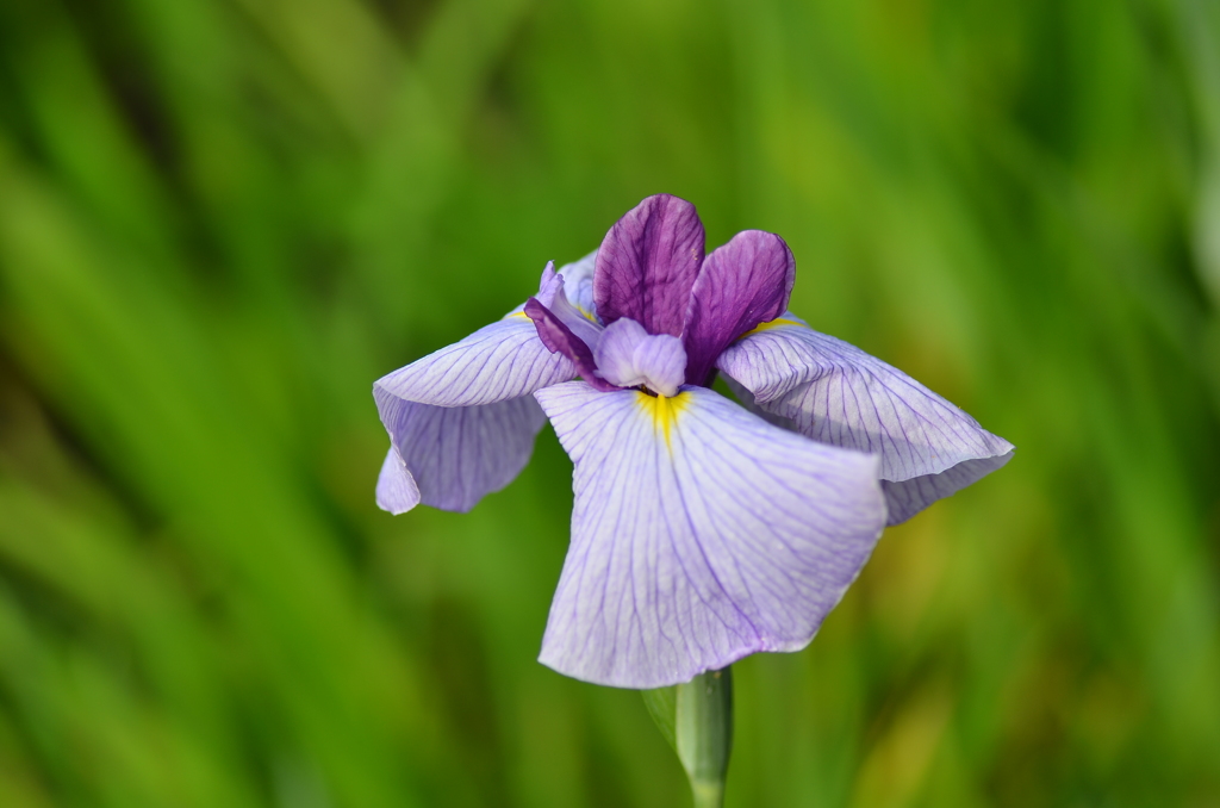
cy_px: 404
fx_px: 4565
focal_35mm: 135
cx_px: 610
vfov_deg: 10.1
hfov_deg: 15.2
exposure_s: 1/800
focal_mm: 90
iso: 100
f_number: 3.2
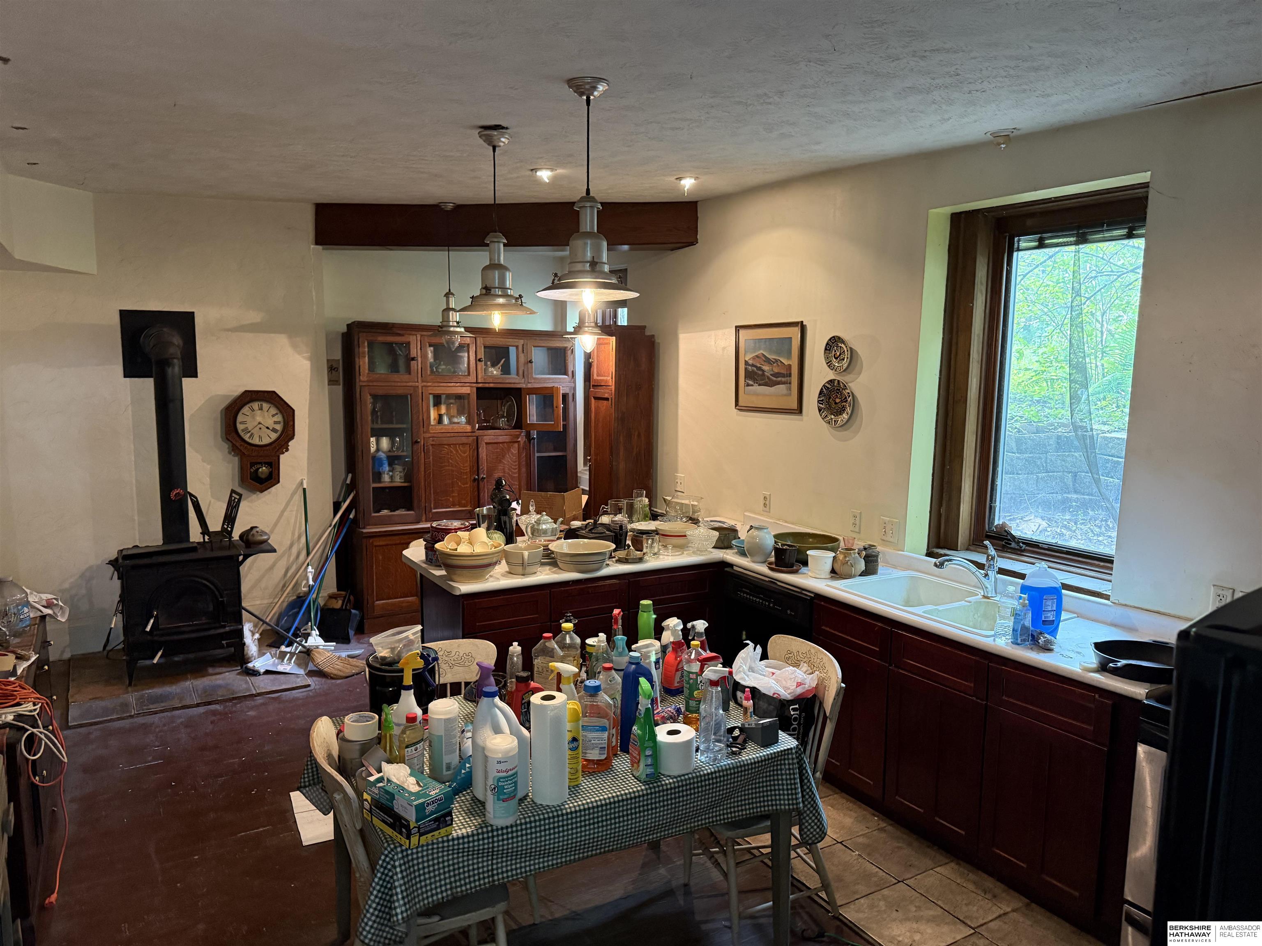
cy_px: 473
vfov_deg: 56.8
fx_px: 875
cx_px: 631
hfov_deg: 71.6
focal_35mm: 24
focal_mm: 6.76
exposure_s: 1/60
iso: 500
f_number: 1.78
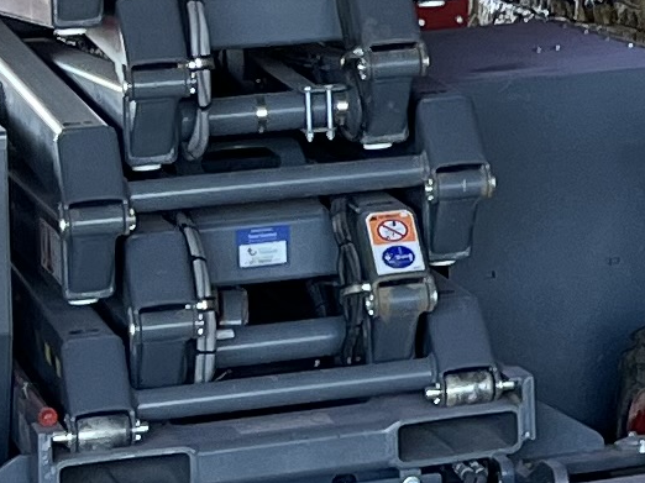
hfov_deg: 8.8
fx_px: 3744
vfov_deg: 7.2
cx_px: 1645
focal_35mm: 201
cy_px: -352
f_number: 1.6
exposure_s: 1/121
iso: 100
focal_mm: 5.1
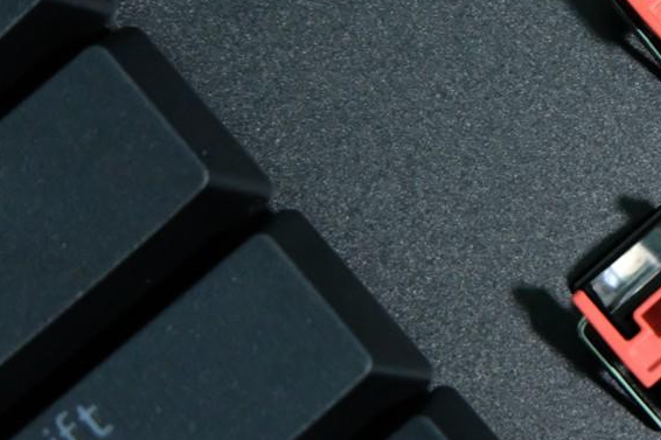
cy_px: 103
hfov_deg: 11.3
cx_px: 785
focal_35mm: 179
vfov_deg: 7.7
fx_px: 3285
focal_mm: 50
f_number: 5.6
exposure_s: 1/38
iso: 6400
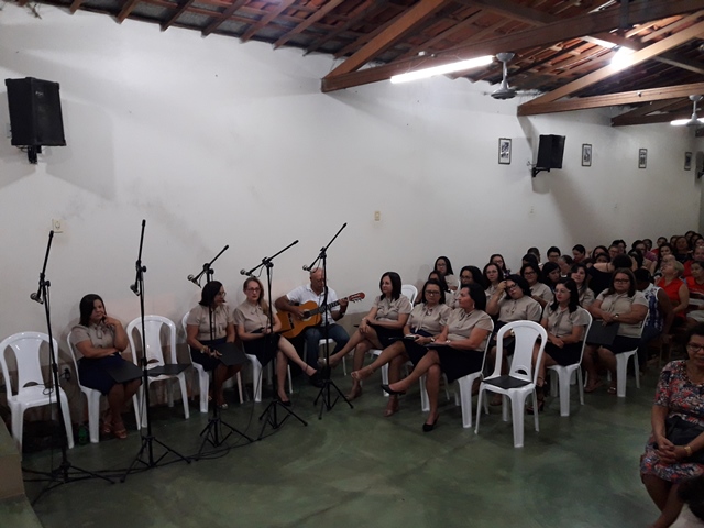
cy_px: 264
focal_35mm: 28
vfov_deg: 49.7
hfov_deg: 63.4
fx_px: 569
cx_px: 352
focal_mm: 3.7
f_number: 1.9
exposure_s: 1/30
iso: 200
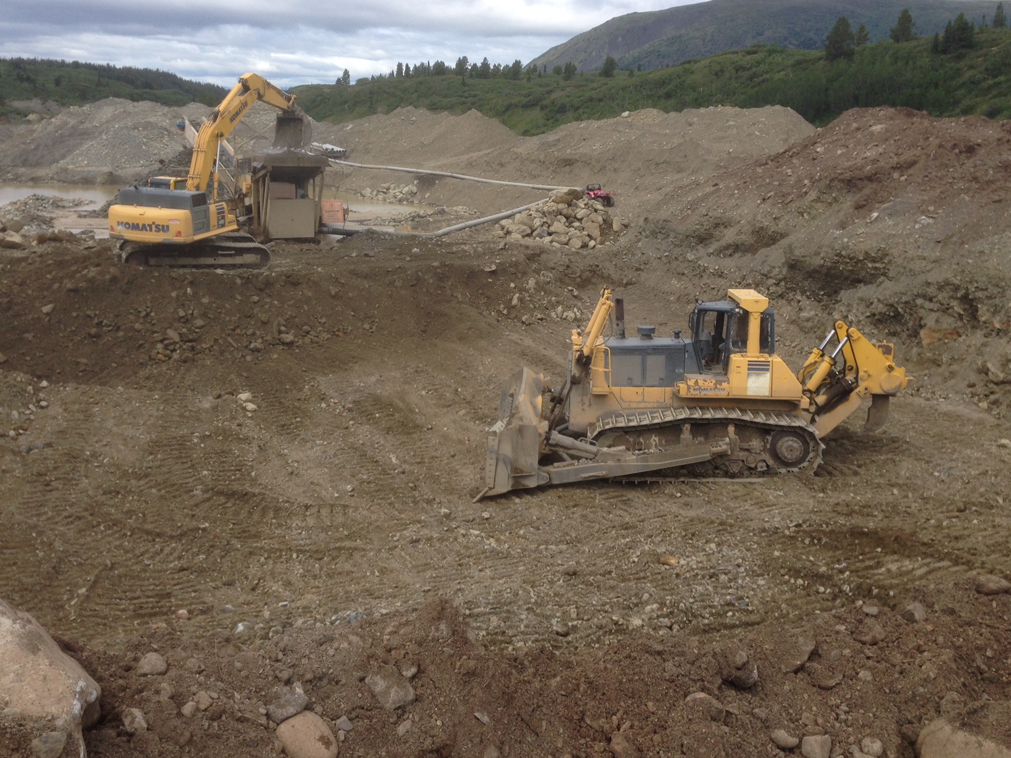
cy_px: 349
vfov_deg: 39.6
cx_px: 487
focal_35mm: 36
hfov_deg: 51.3
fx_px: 1051
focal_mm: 4.12
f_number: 2.4
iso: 50
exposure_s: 1/1153
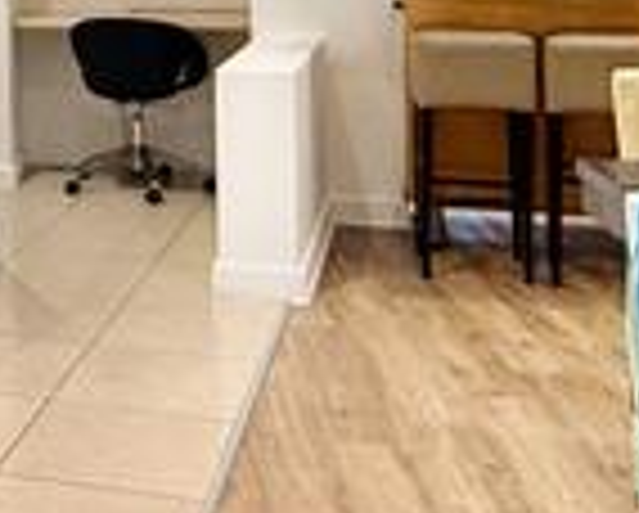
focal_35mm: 77
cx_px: -158
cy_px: -94
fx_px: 1458
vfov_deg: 18.9
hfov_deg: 22.5
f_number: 2.2
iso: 250
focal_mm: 2.22
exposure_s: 1/100
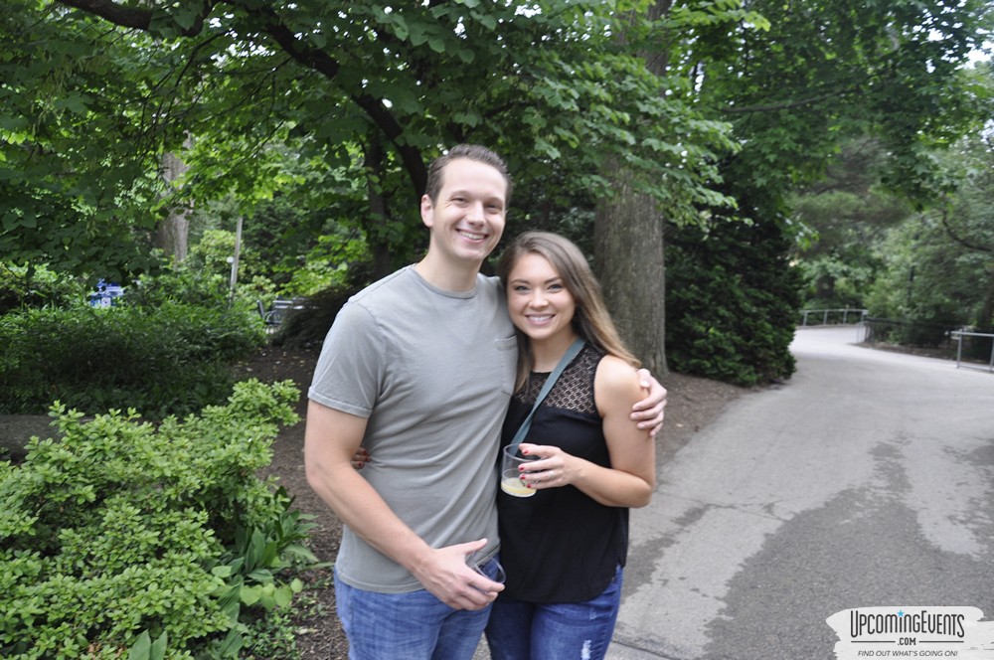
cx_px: 497
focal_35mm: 27
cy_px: 330
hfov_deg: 67.4
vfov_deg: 47.8
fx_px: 745
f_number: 3.5
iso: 400
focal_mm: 18
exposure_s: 1/13
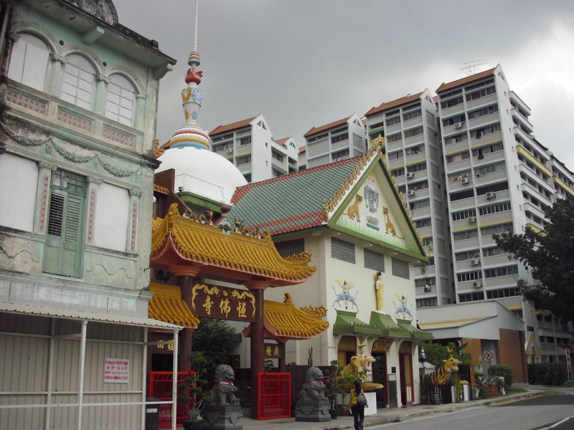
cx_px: 287
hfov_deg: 49.0
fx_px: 630
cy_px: 215
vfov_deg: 37.7
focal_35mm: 38
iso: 100
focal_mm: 6.2
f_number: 8
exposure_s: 1/125
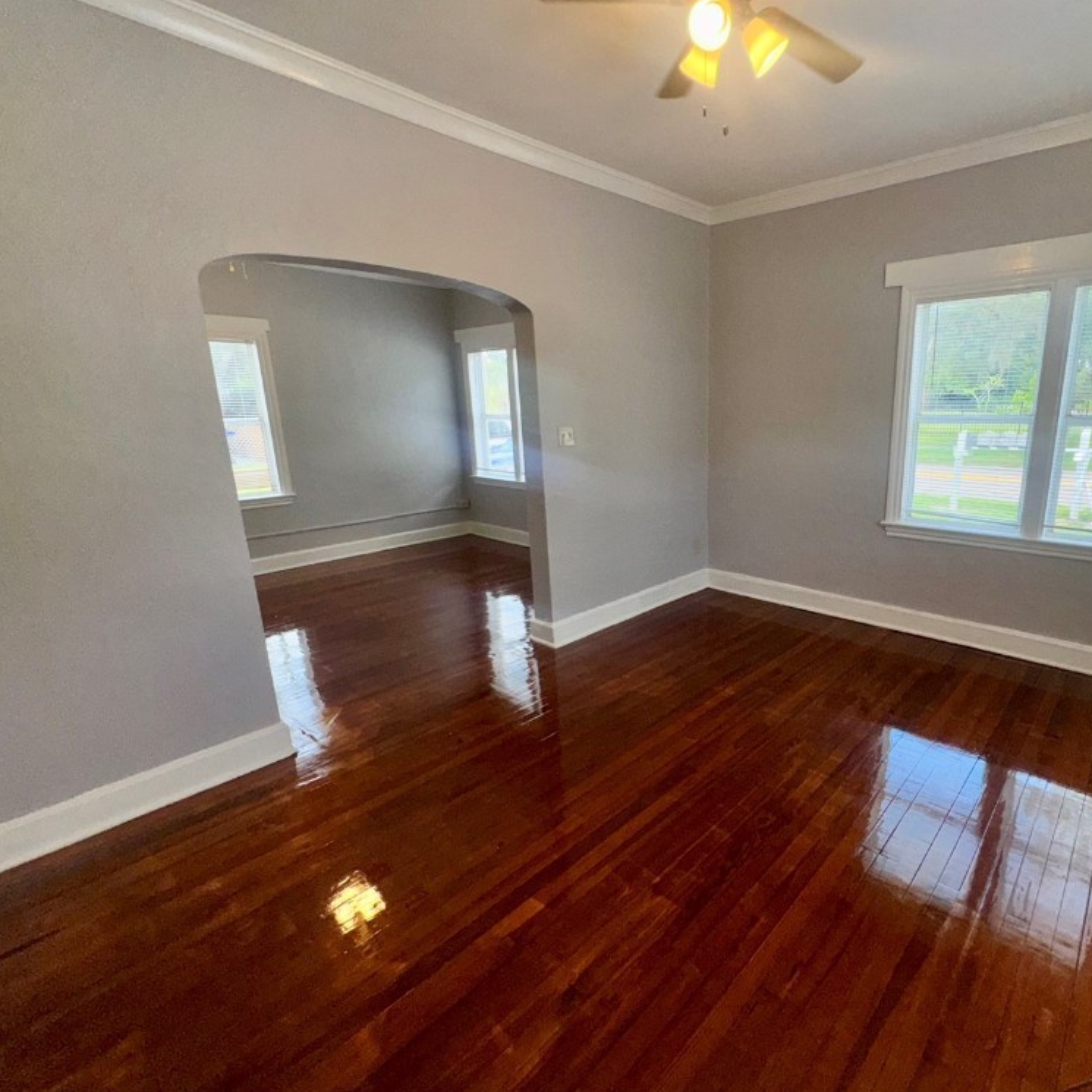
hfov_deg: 82.8
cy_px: 556
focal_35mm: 17
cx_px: 665
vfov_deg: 84.0
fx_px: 607
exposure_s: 1/191
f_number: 2.2
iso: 32
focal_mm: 2.22
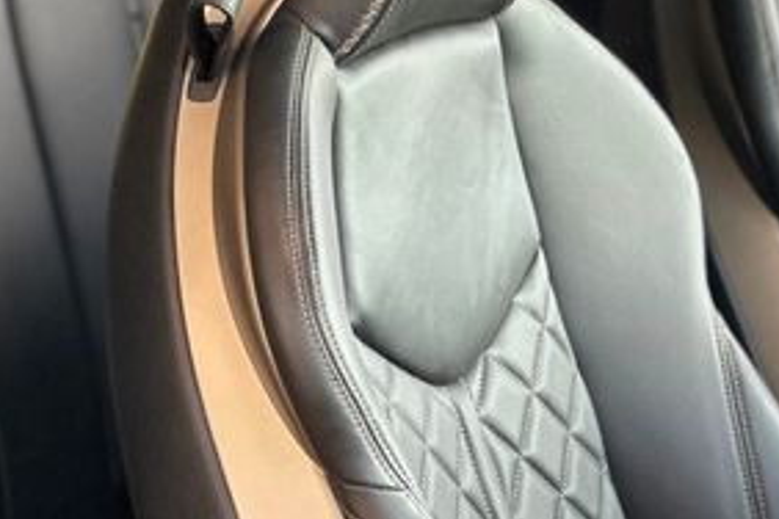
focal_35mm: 182
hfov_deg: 11.3
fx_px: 3938
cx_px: 588
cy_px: 210
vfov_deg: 7.5
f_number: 2.8
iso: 160
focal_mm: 9
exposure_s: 1/40
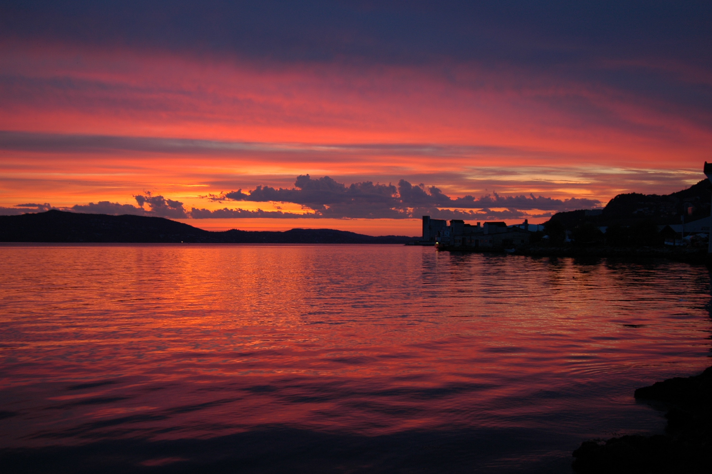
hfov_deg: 46.4
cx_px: 356
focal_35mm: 42
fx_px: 830
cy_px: 237
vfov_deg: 31.8
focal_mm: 28
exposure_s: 1/60
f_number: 4
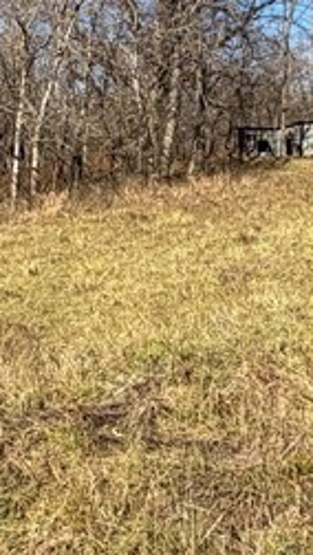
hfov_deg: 18.9
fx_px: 914
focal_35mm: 62
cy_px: 51
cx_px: -2
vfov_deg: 32.1
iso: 32
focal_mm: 2.22
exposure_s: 1/770
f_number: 2.2
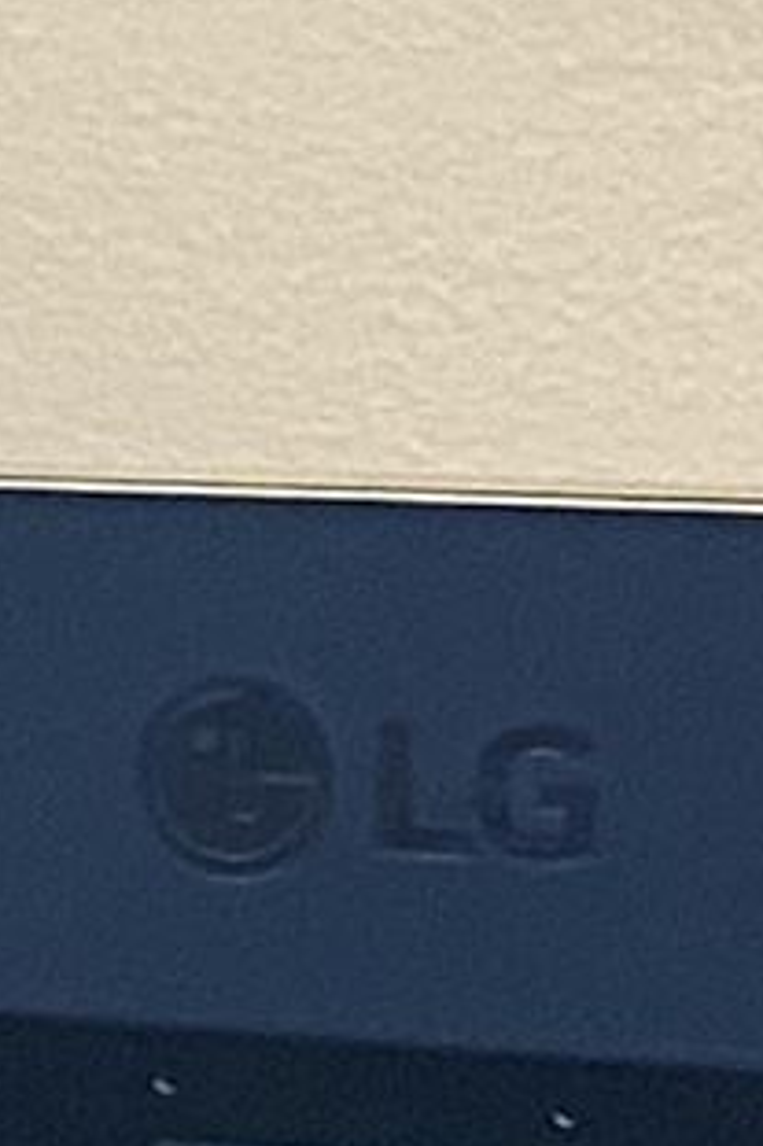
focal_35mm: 267
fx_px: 8497
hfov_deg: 4.6
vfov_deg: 7.7
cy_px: 593
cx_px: -2683
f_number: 1.8
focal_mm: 4.25
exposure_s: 1/60
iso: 125
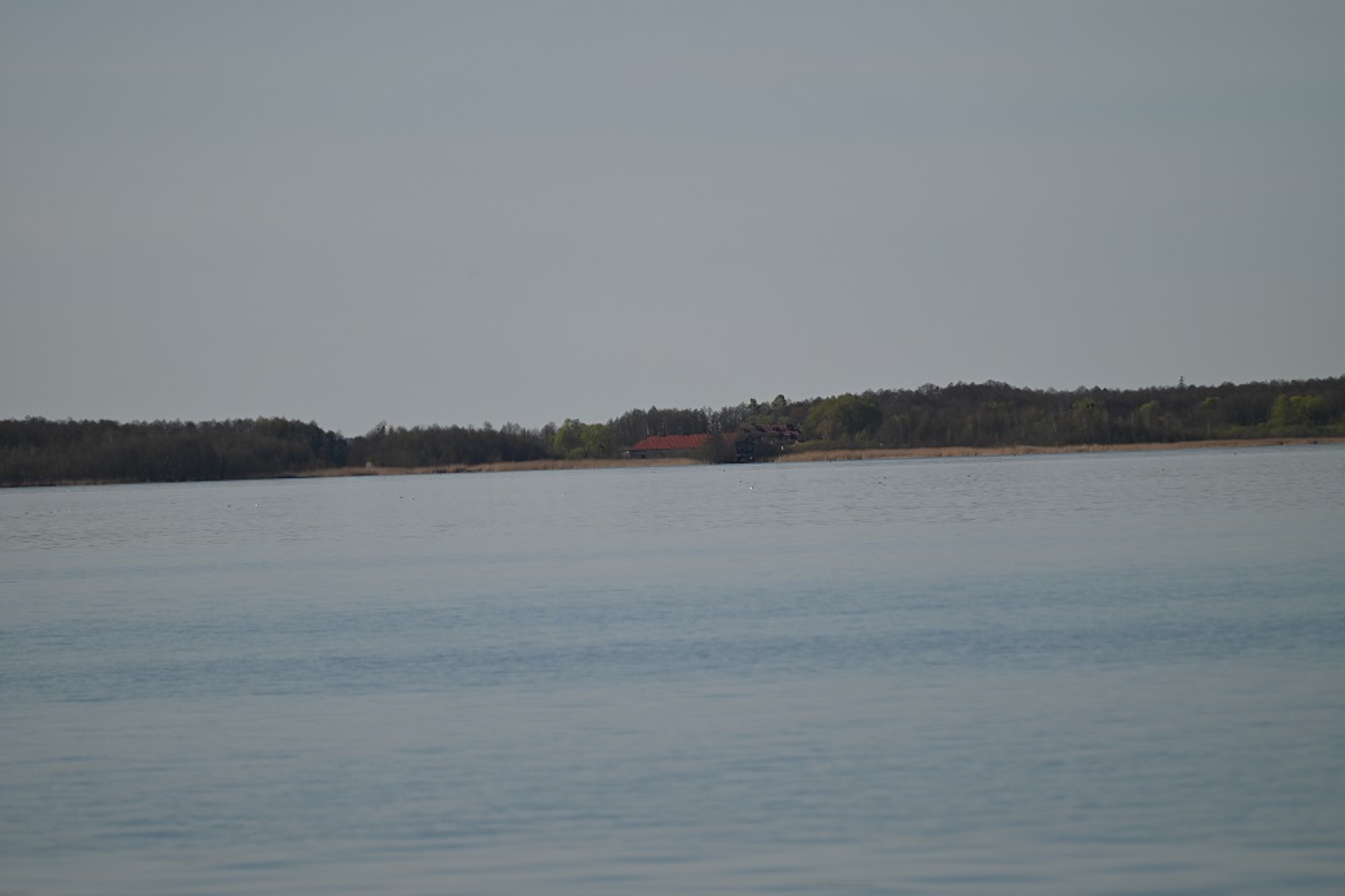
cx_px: 672
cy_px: 448
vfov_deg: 4.6
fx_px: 11209
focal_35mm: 300
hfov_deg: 6.9
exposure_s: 1/1000
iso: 100
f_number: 5.6
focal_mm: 300
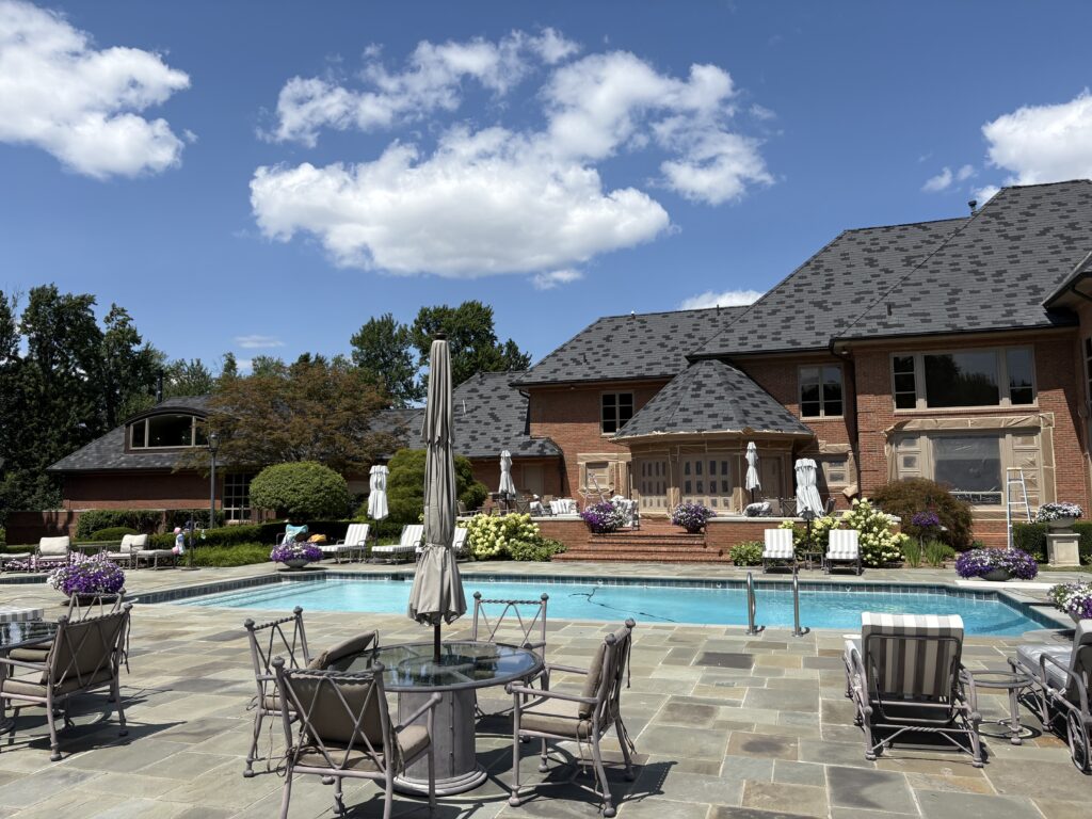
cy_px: 410
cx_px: 546
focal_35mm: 26
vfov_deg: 53.1
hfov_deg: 67.3
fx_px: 820
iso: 50
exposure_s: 1/4950
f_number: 1.6
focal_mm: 5.96
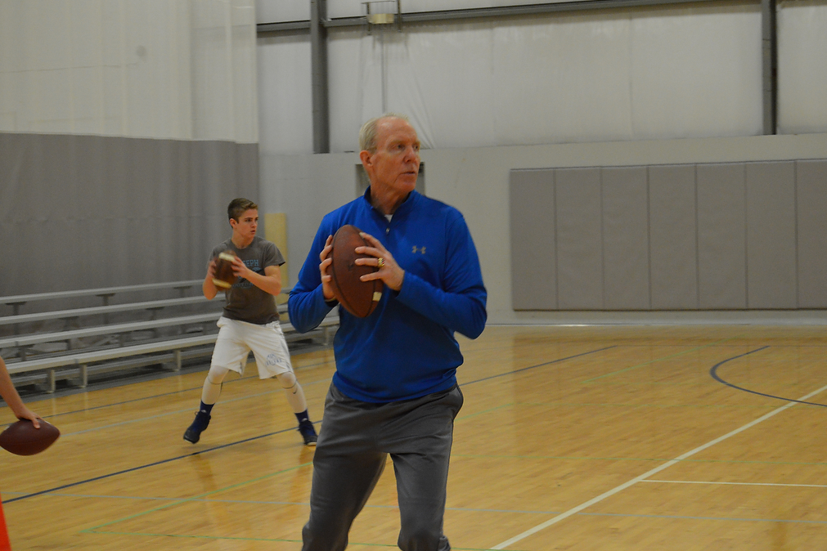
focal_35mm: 84
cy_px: 277
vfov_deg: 16.4
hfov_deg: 24.3
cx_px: 417
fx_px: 1918
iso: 1800
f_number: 5.6
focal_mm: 55
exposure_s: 1/60
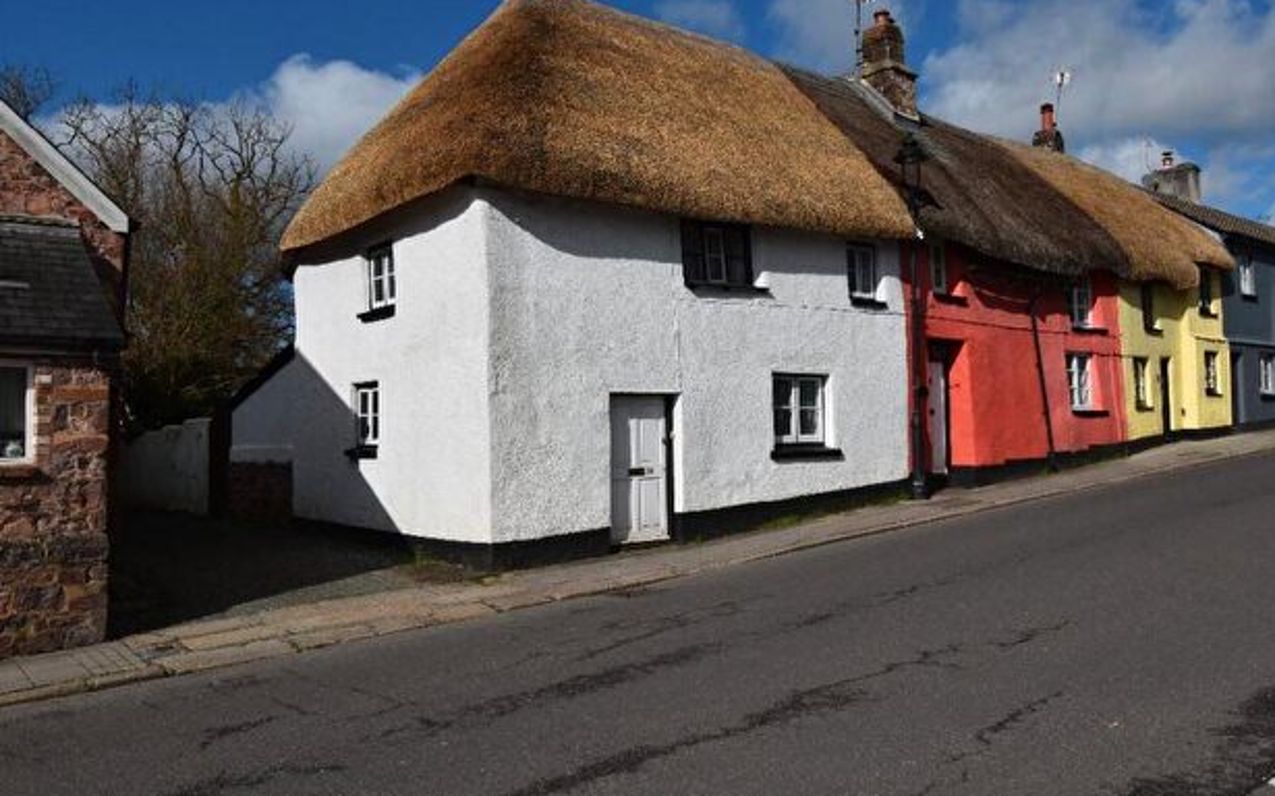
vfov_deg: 42.3
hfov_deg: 63.6
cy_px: 366
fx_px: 1028
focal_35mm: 30
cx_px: 626
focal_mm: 17
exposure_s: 1/200
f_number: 16
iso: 100
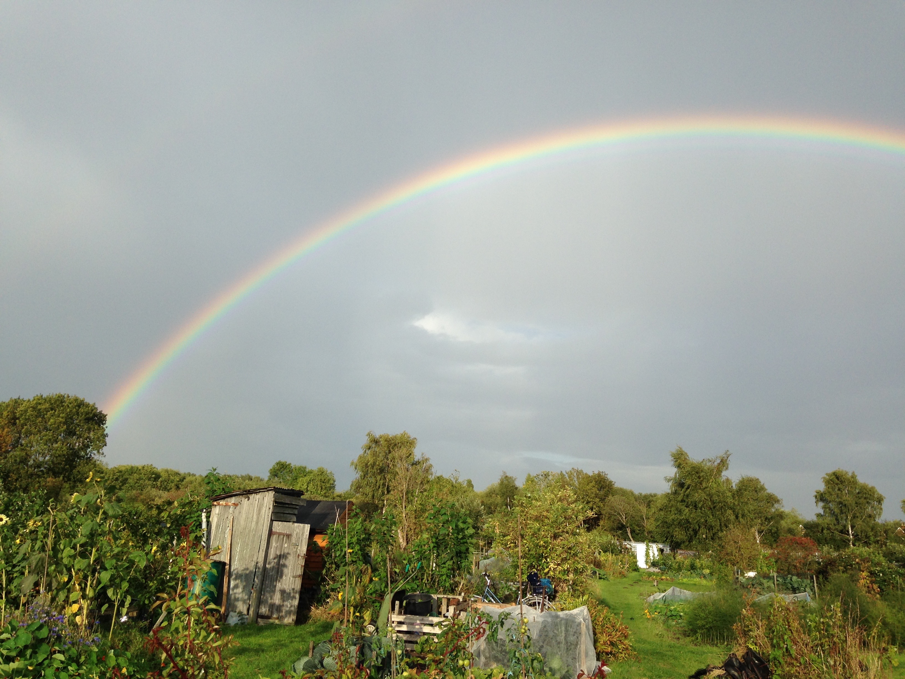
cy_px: 340
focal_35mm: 33
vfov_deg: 42.9
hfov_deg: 55.4
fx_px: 863
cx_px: 452
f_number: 2.4
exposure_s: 1/951
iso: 50
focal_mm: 4.12
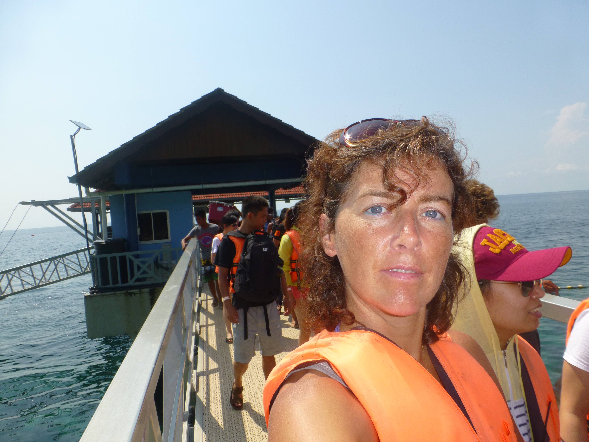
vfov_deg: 56.8
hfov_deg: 71.6
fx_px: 408
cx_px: 294
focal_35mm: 24
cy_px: 221
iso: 100
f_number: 4
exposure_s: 1/1600
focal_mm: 4.3
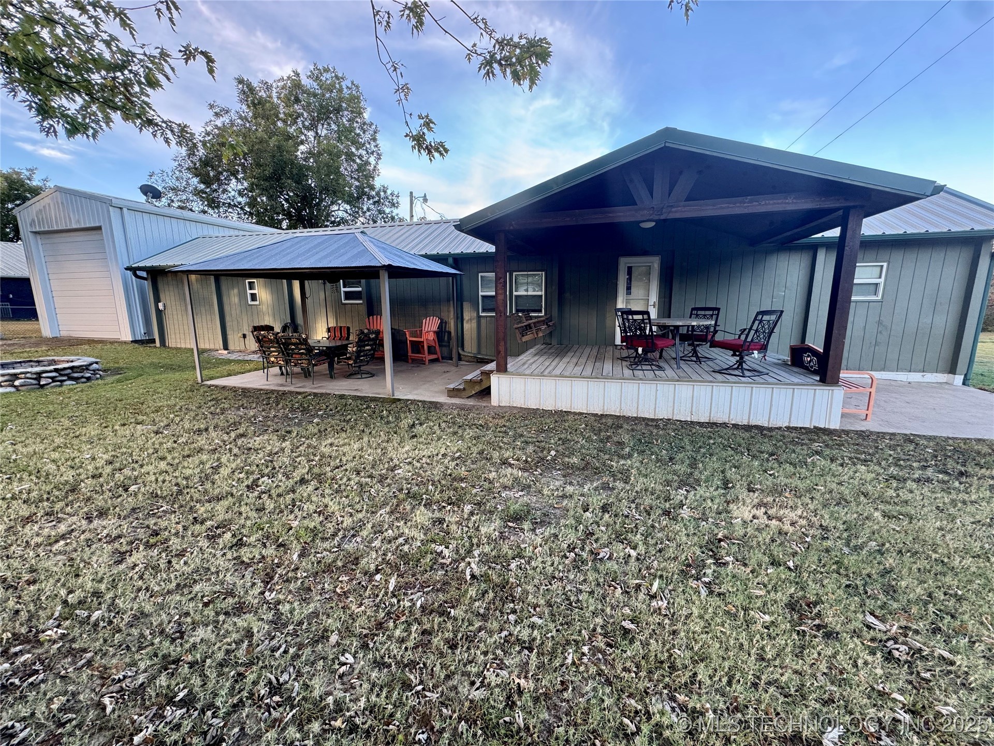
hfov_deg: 102.1
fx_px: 402
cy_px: 373
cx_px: 497
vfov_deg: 85.7
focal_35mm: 14
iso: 100
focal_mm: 2.22
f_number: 2.2
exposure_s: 1/99
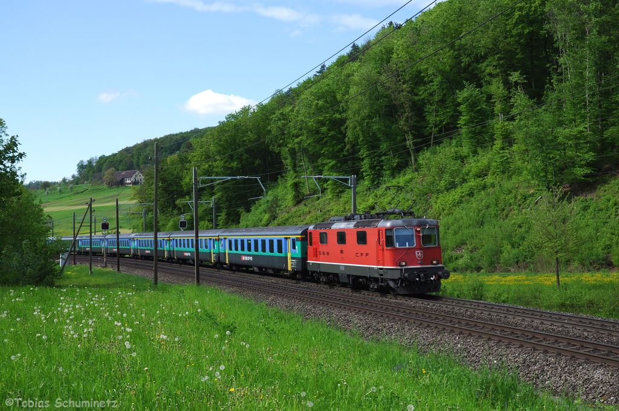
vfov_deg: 26.4
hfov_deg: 38.9
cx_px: 310
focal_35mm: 51
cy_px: 206
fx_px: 876
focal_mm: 34
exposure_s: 1/640
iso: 250
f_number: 8
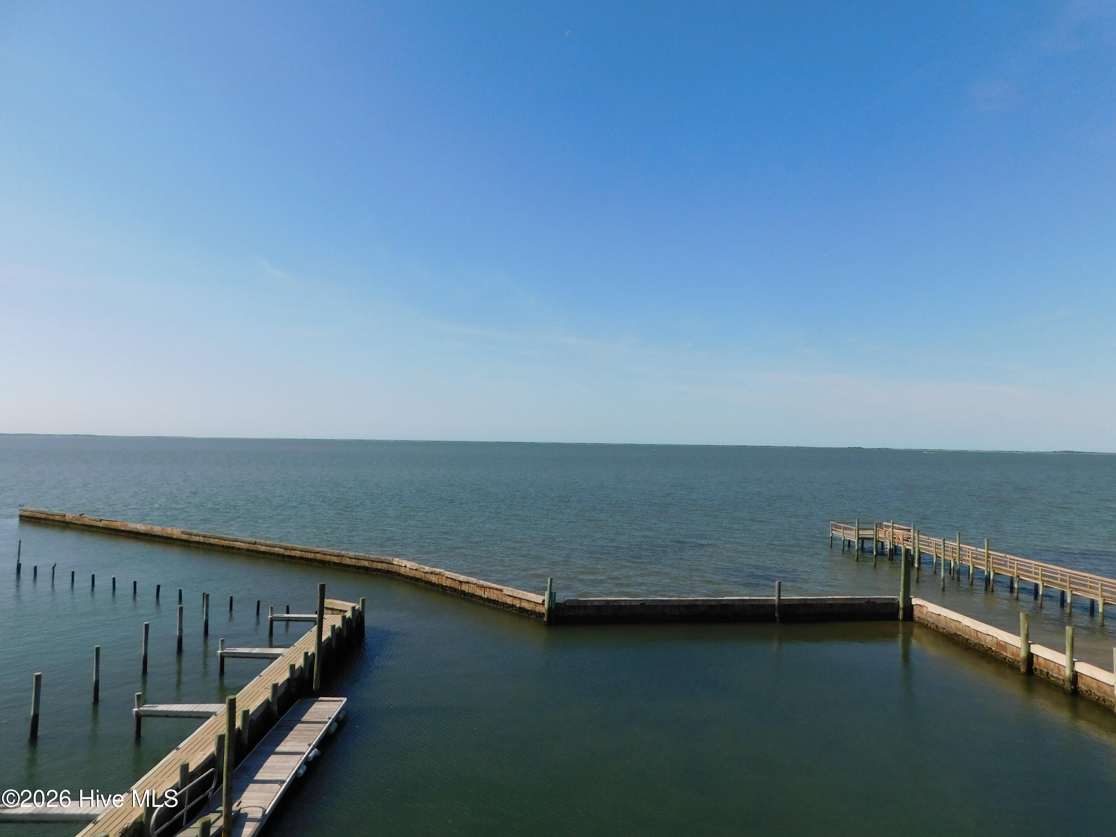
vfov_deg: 58.9
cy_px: 418
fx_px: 742
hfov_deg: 73.9
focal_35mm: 23
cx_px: 558
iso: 125
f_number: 6
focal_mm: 4
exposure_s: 1/640
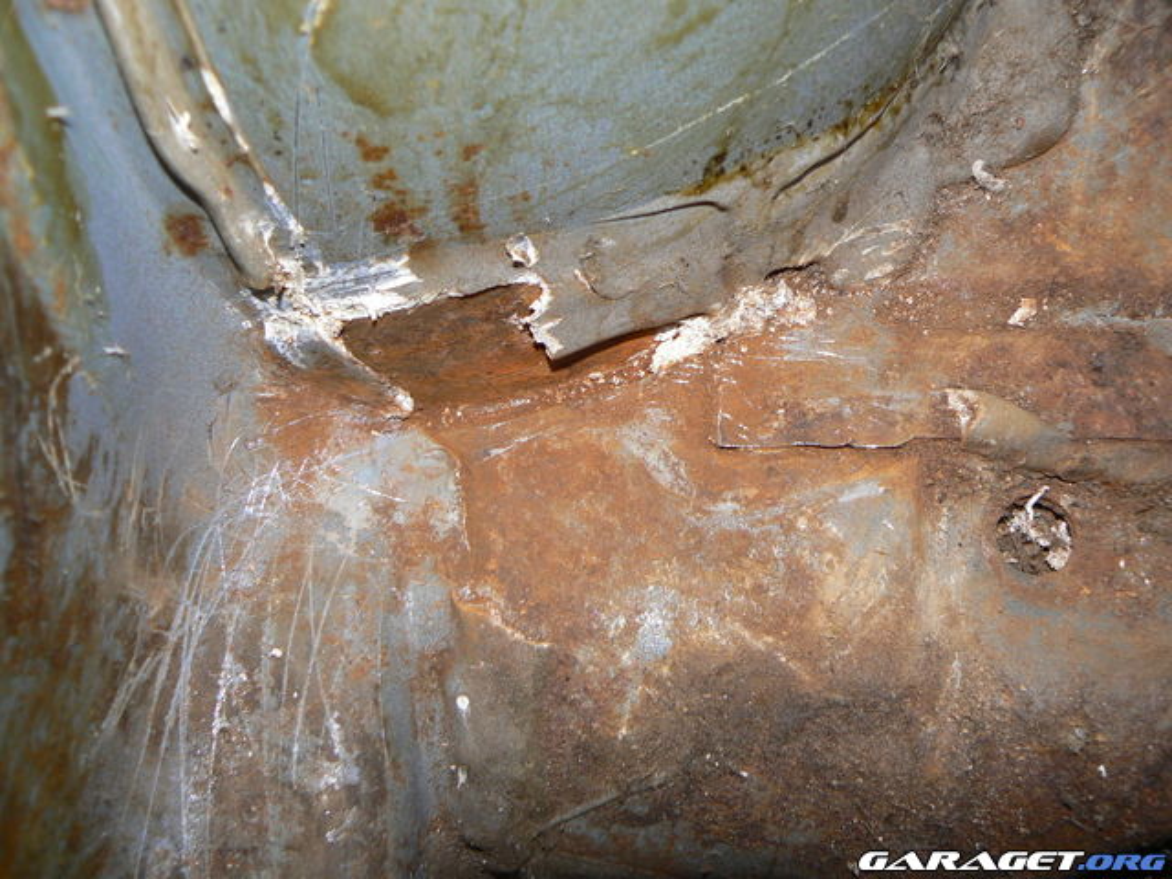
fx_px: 1219
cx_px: 586
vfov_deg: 39.7
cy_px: 440
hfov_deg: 51.4
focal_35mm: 36
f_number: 2.8
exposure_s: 1/30
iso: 100
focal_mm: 6
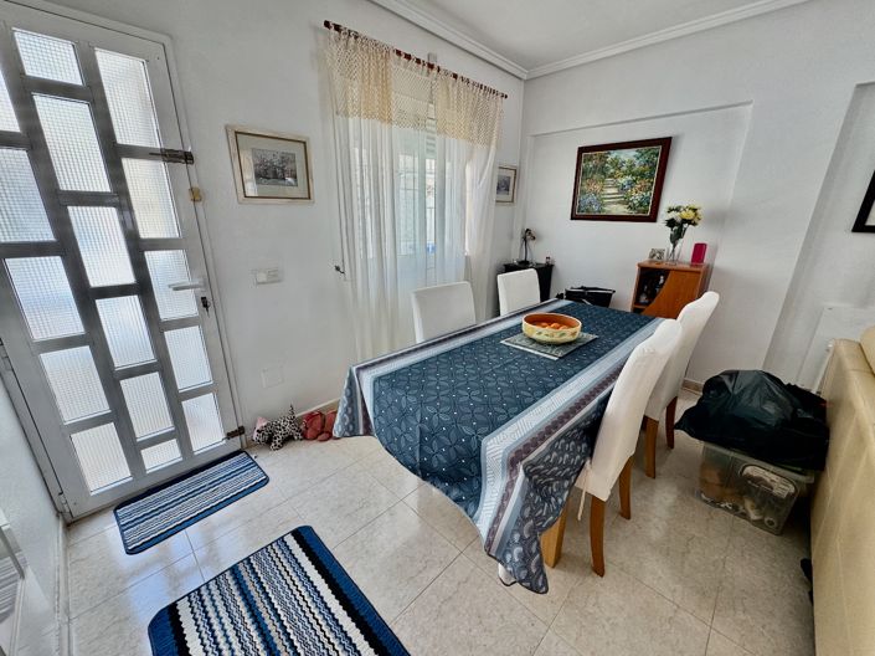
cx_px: 438
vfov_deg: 85.6
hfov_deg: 102.1
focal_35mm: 14
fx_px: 354
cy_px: 328
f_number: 2.2
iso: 64
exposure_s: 1/100
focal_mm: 2.22
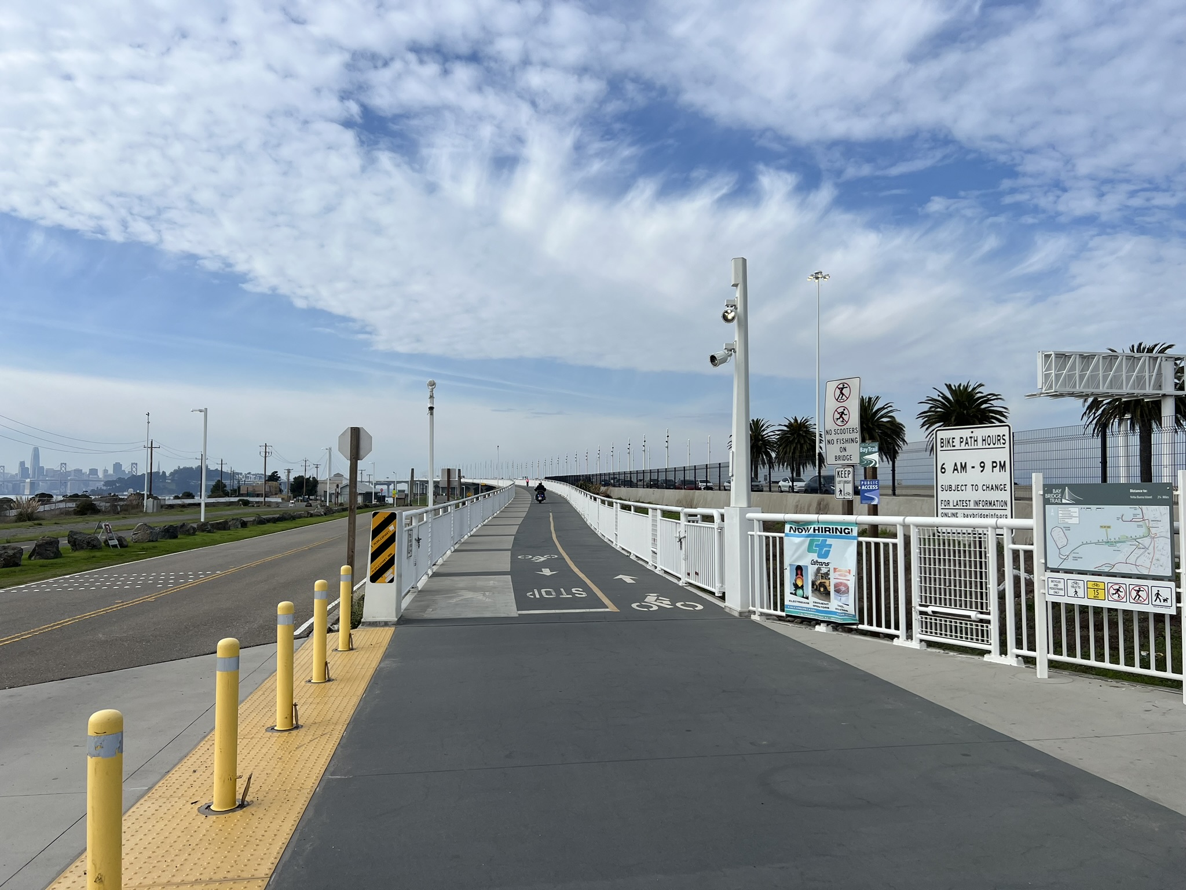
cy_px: 445
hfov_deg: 67.3
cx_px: 593
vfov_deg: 53.1
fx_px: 891
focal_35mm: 26
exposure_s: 1/5882
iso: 50
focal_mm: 5.7
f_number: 1.5
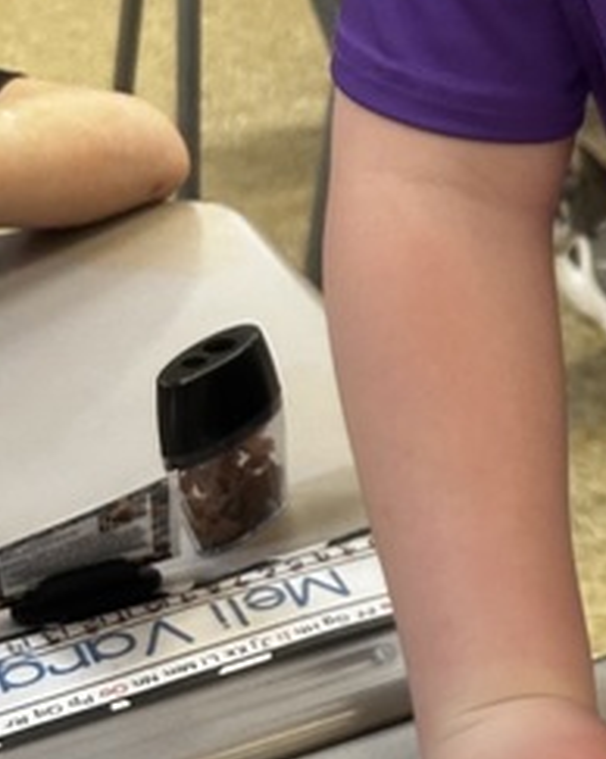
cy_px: 365
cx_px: 996
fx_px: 2402
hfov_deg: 13.3
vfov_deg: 18.0
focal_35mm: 107
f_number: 1.5
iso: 100
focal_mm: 5.7
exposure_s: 1/60
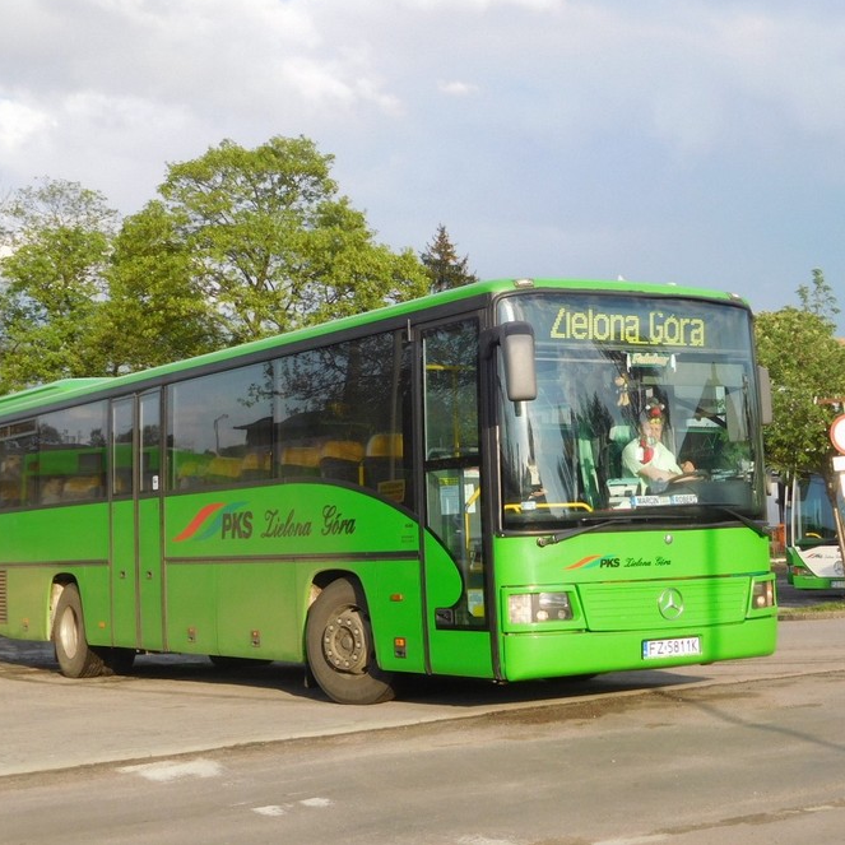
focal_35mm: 54
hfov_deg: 31.5
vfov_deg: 31.6
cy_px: 417
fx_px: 1491
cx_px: 521
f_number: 4
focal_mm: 8
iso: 125
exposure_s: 1/400
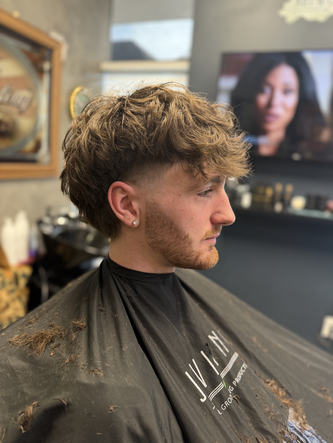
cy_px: 222
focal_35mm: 24
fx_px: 308
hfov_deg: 56.8
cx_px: 166
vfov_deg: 71.6
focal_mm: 6.76
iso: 250
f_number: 1.78
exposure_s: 1/60
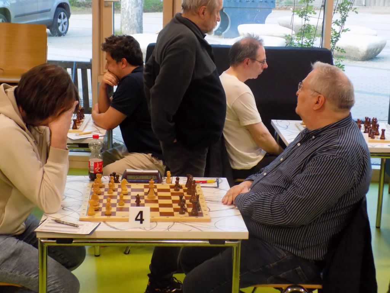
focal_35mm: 65
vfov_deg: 22.6
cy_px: 146
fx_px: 732
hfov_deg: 29.8
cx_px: 195
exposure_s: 1/30
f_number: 4.1
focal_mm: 11.5
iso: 360
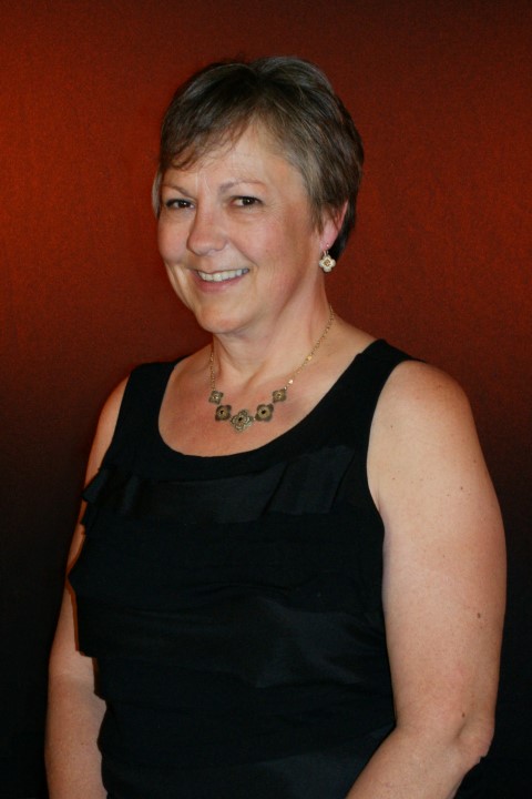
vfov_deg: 37.9
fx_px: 1164
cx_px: 266
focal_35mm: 52
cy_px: 400
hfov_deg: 25.8
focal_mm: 35
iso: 800
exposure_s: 1/60
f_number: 5.6
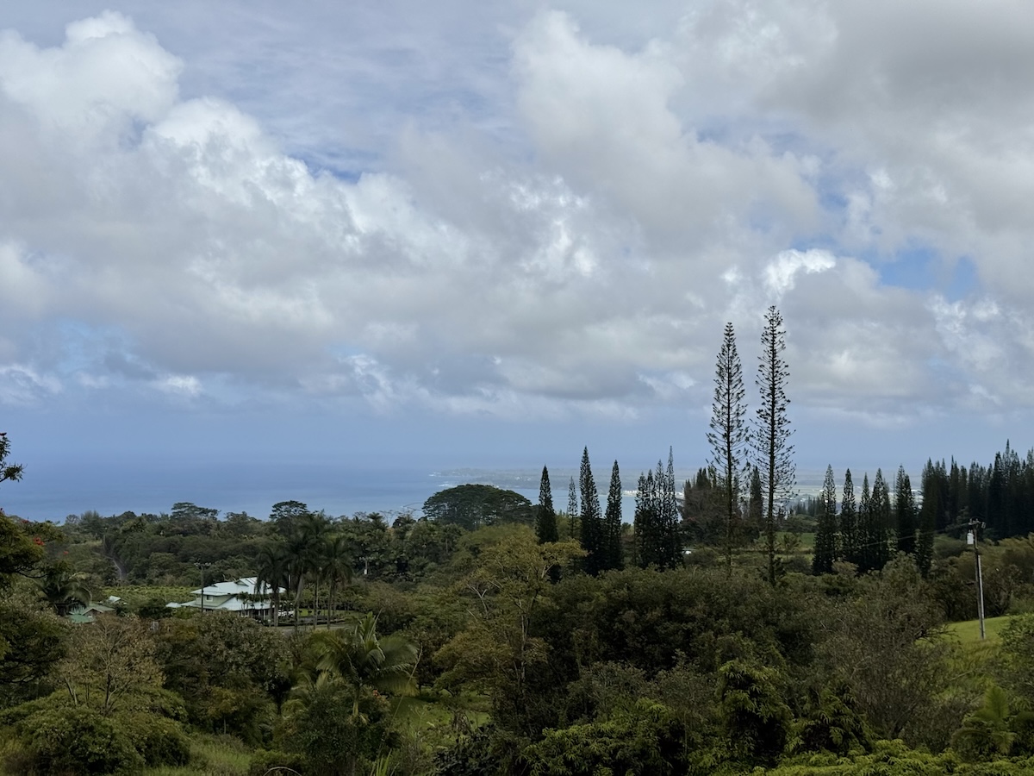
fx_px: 1434
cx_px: 517
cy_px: 388
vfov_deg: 30.3
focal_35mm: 48
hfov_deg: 39.7
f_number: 1.78
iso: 64
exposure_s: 1/8772
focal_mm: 6.76
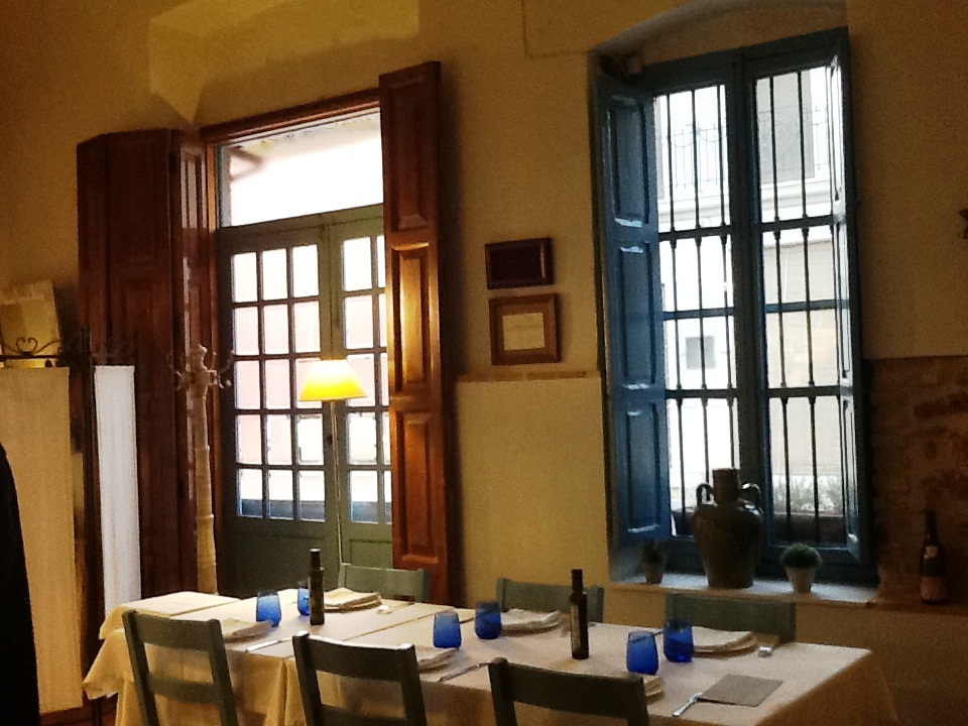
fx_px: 1230
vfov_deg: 32.9
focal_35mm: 44
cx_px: 484
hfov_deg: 42.9
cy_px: 363
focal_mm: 2.03
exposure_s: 1/30
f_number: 2.4
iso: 125
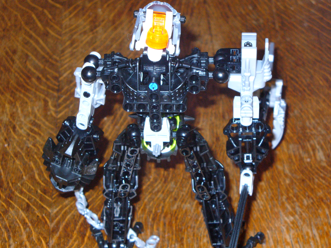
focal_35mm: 98
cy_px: 124
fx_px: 937
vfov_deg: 15.1
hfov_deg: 20.0
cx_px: 166
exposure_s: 1/8
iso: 160
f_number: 3.5
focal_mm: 16.1
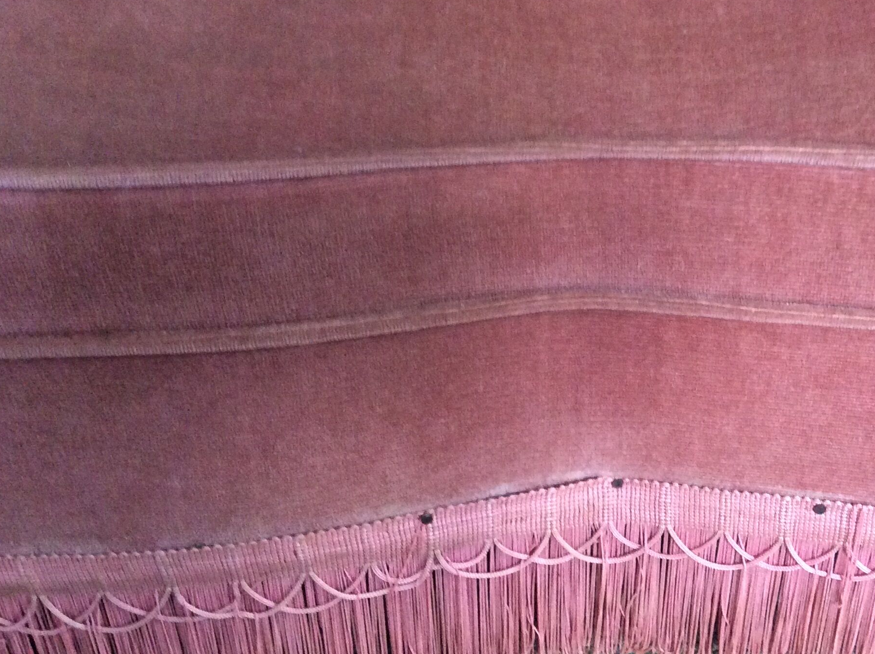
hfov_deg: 40.6
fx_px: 1161
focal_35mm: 46
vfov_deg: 31.4
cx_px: 611
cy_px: 378
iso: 250
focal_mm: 3.3
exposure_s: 1/25
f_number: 2.4
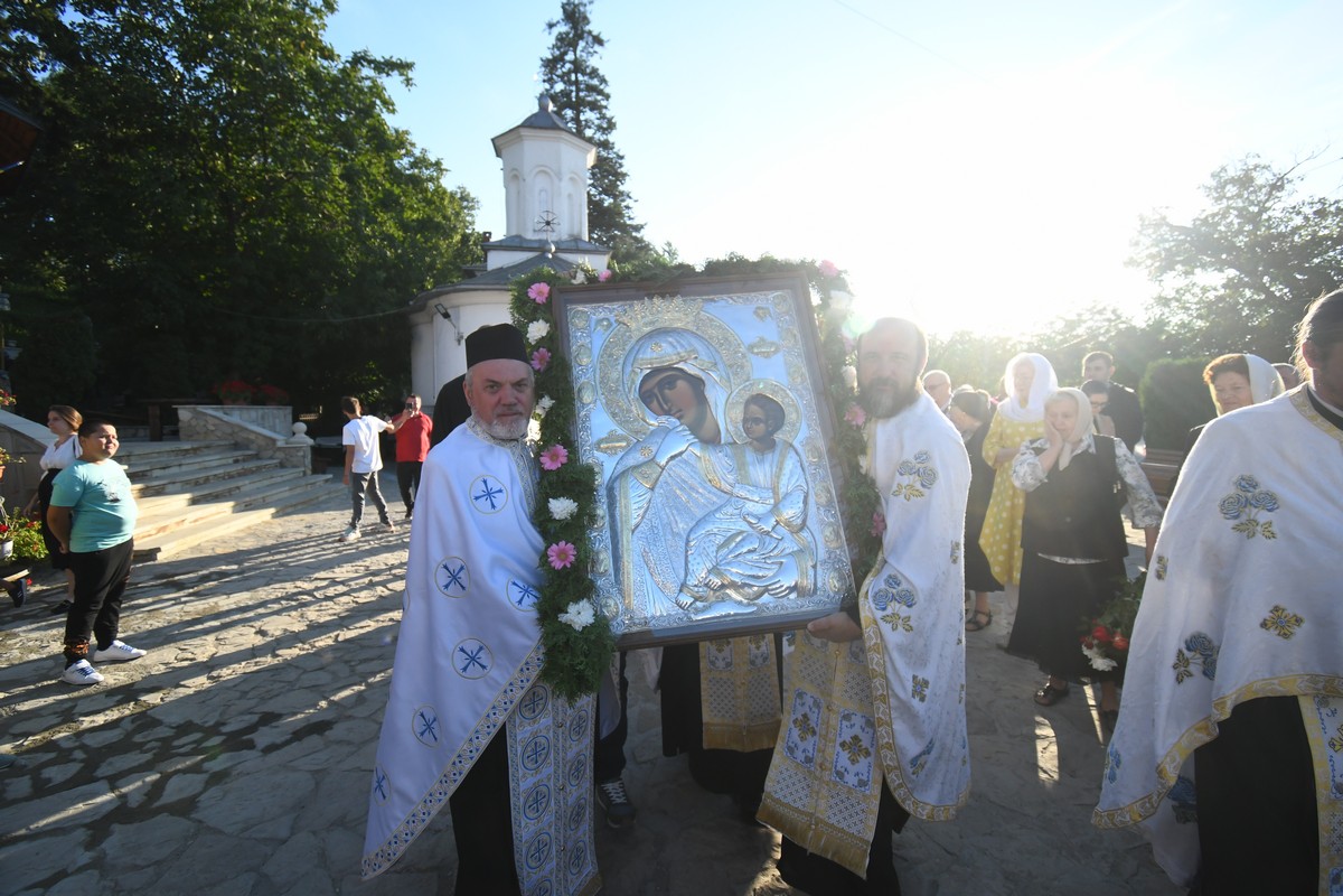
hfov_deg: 100.4
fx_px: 560
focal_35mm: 15
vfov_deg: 77.3
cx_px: 672
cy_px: 448
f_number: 4.5
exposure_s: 1/1250
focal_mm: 10
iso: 640
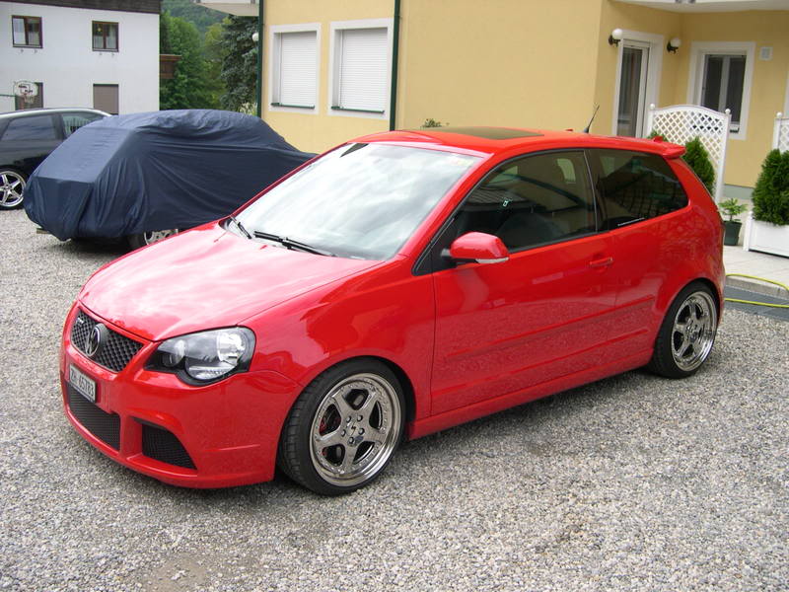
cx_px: 394
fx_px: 866
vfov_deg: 37.7
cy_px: 296
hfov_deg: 49.0
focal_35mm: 38
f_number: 2.8
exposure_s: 1/569
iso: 100
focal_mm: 8
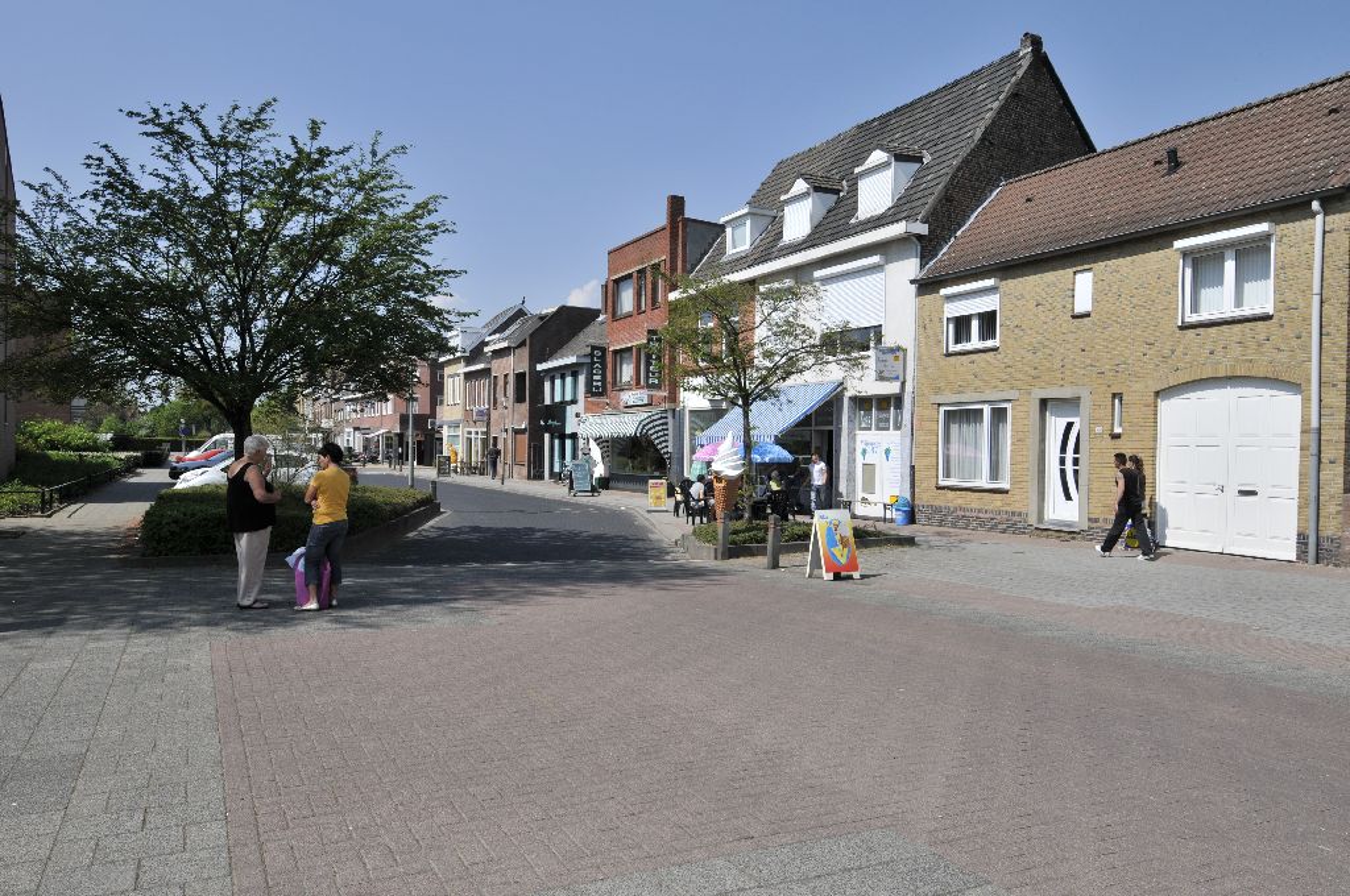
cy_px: 448
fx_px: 955
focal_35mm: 26
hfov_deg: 70.5
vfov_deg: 50.3
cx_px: 675
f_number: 9
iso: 200
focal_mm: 17
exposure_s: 1/800
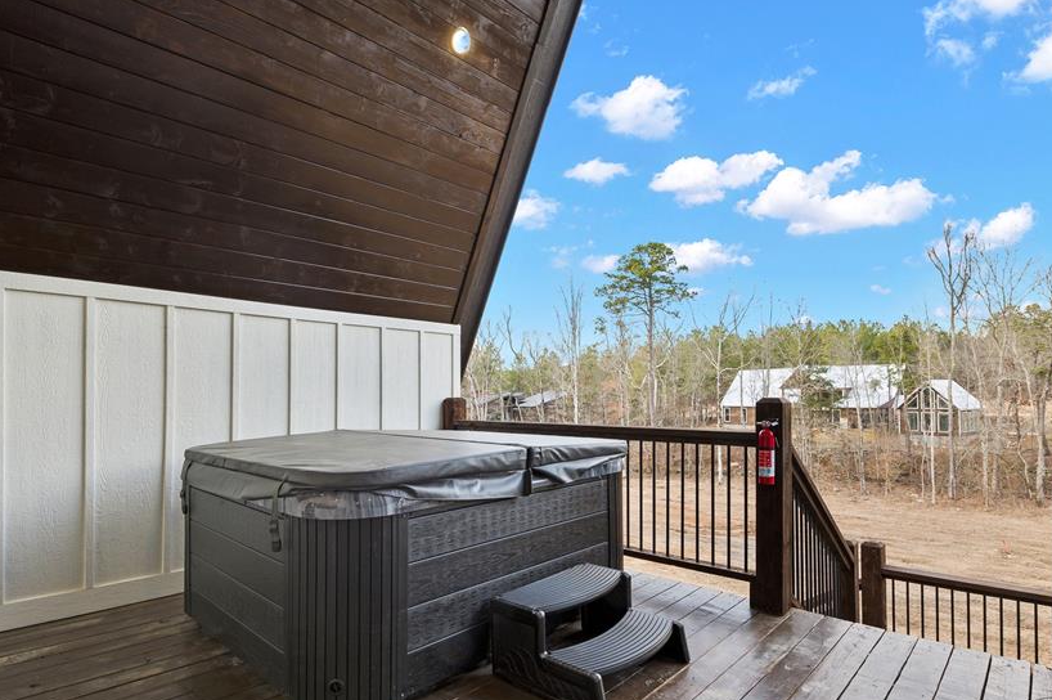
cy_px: 392
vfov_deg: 61.6
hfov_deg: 84.0
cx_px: 510
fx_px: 584
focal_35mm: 20
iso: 250
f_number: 9
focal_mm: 16
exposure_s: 1/30
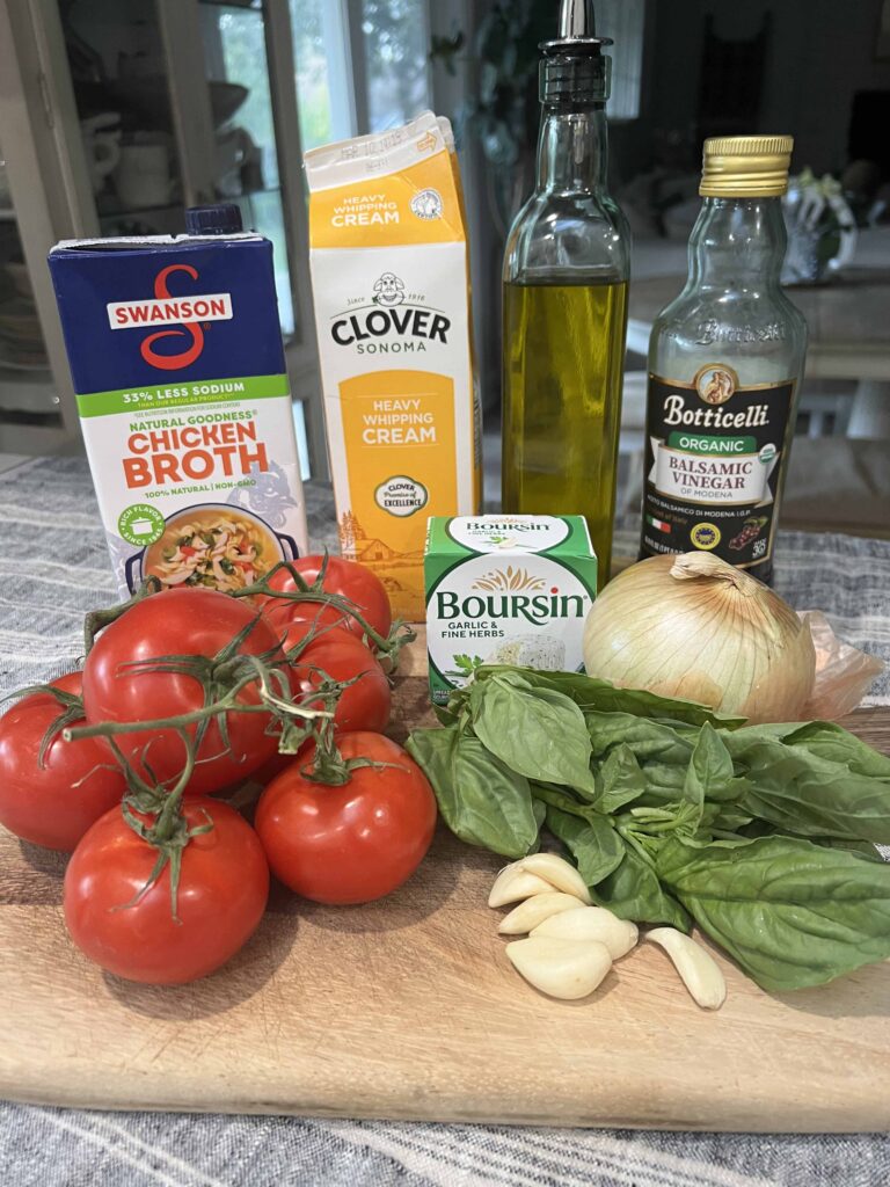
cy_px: 594
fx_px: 891
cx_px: 445
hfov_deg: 53.1
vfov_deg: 67.3
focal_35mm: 26
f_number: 1.5
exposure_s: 1/60
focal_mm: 5.7
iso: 160
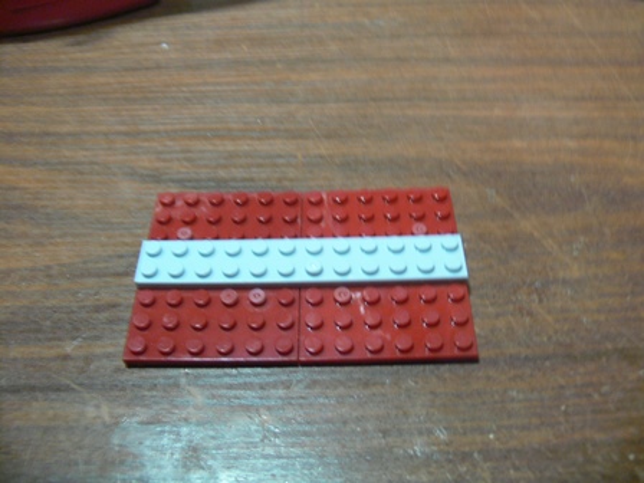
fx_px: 651
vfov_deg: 40.7
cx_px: 322
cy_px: 242
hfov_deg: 52.6
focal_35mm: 35
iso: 200
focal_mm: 7.4
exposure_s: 1/5
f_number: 2.8
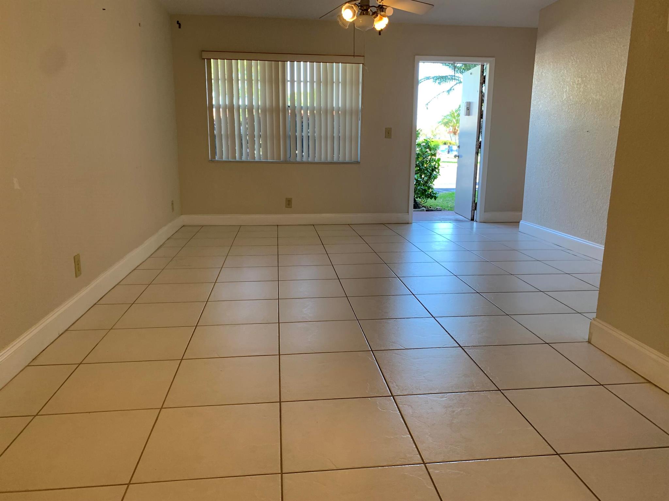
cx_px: 334
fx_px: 502
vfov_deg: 53.1
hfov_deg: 67.3
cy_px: 250
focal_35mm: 26
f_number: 1.8
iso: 100
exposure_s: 1/120
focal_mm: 4.25
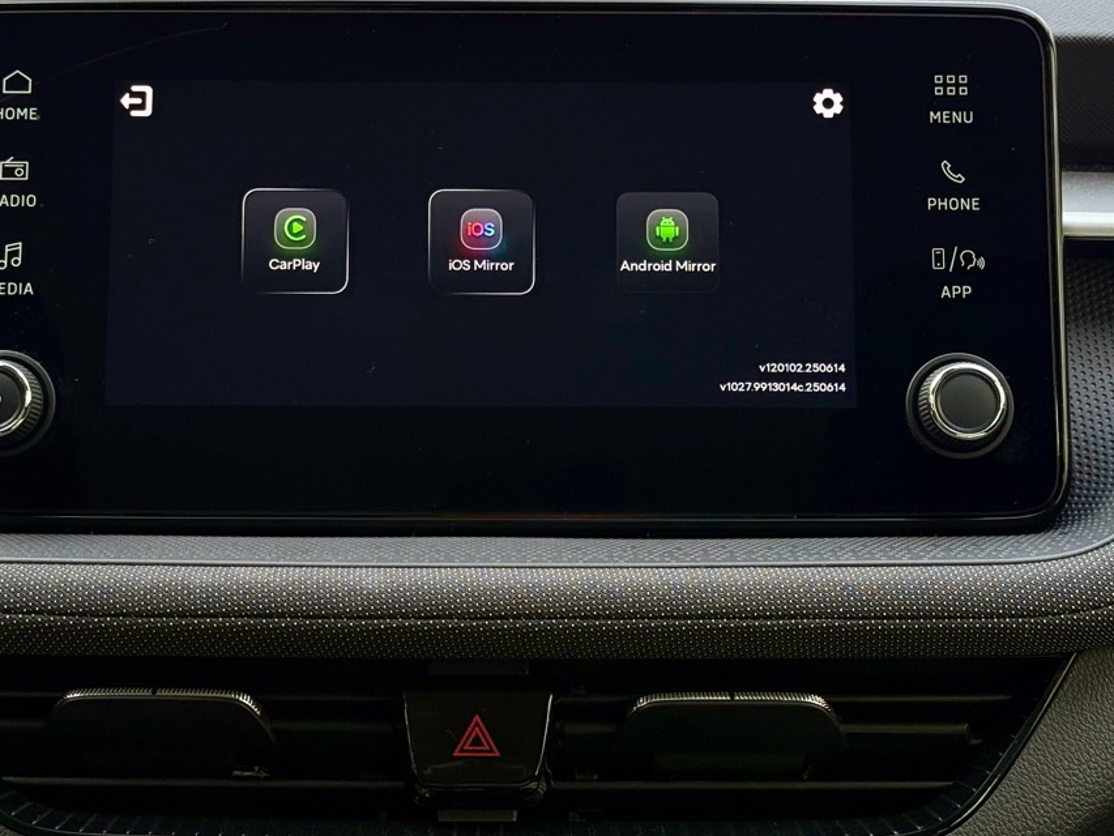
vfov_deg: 20.3
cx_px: 500
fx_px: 2317
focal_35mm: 72
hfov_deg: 27.0
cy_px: 244
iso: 100
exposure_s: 1/243
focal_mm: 6.76
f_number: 1.78
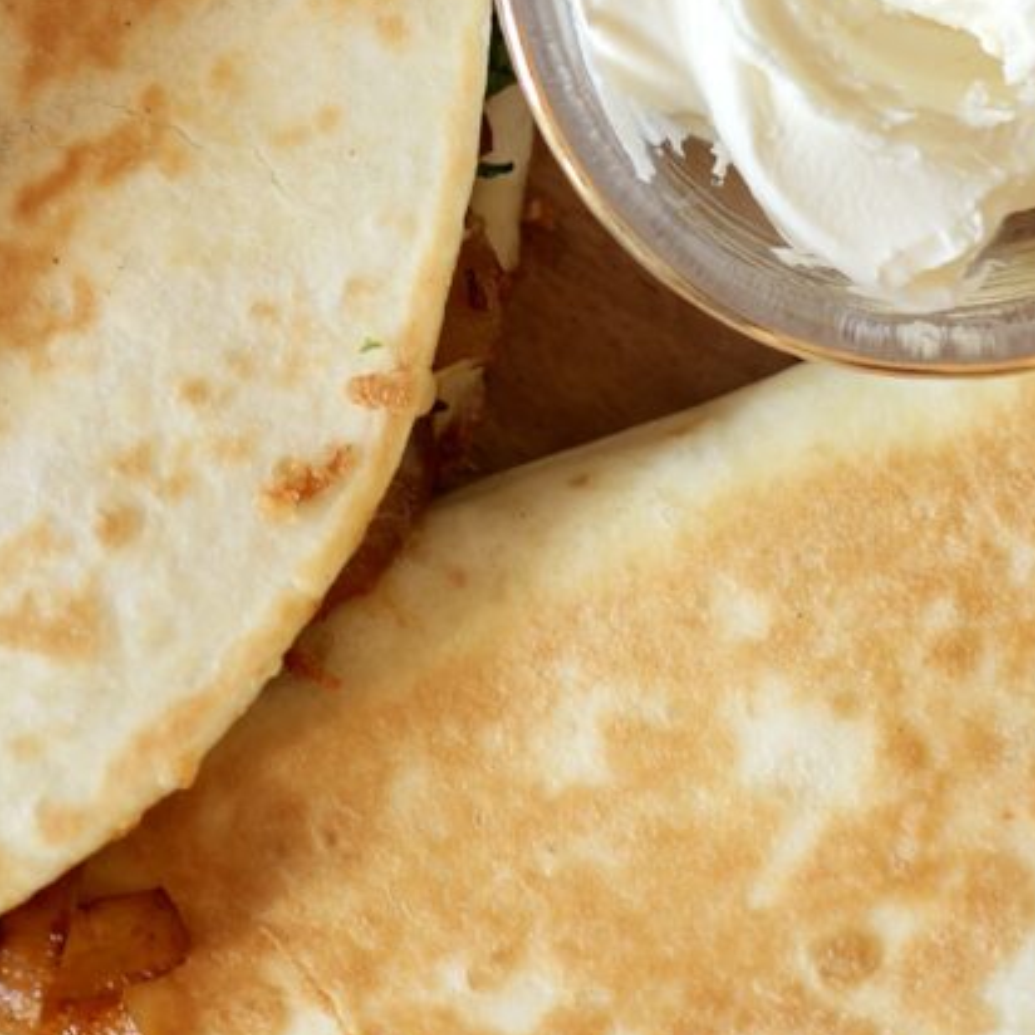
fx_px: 8930
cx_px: -10
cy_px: -484
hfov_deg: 6.6
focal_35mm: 264
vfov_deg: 6.6
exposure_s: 1/60
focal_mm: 50
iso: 160
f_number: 2.5
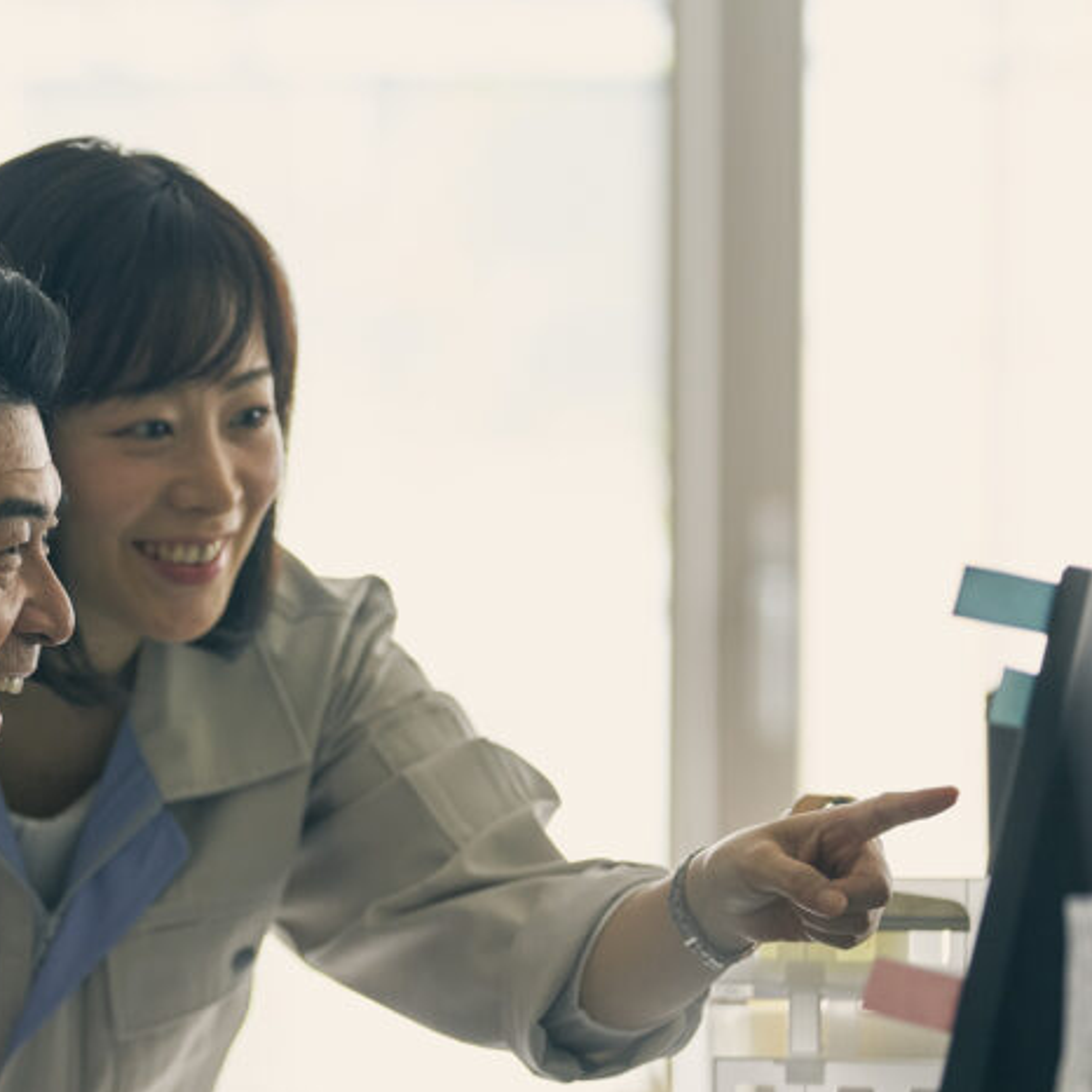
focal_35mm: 265
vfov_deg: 6.6
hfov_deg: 6.6
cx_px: 136
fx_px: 9458
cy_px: 779
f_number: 2.8
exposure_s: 1/160
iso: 400
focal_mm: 142
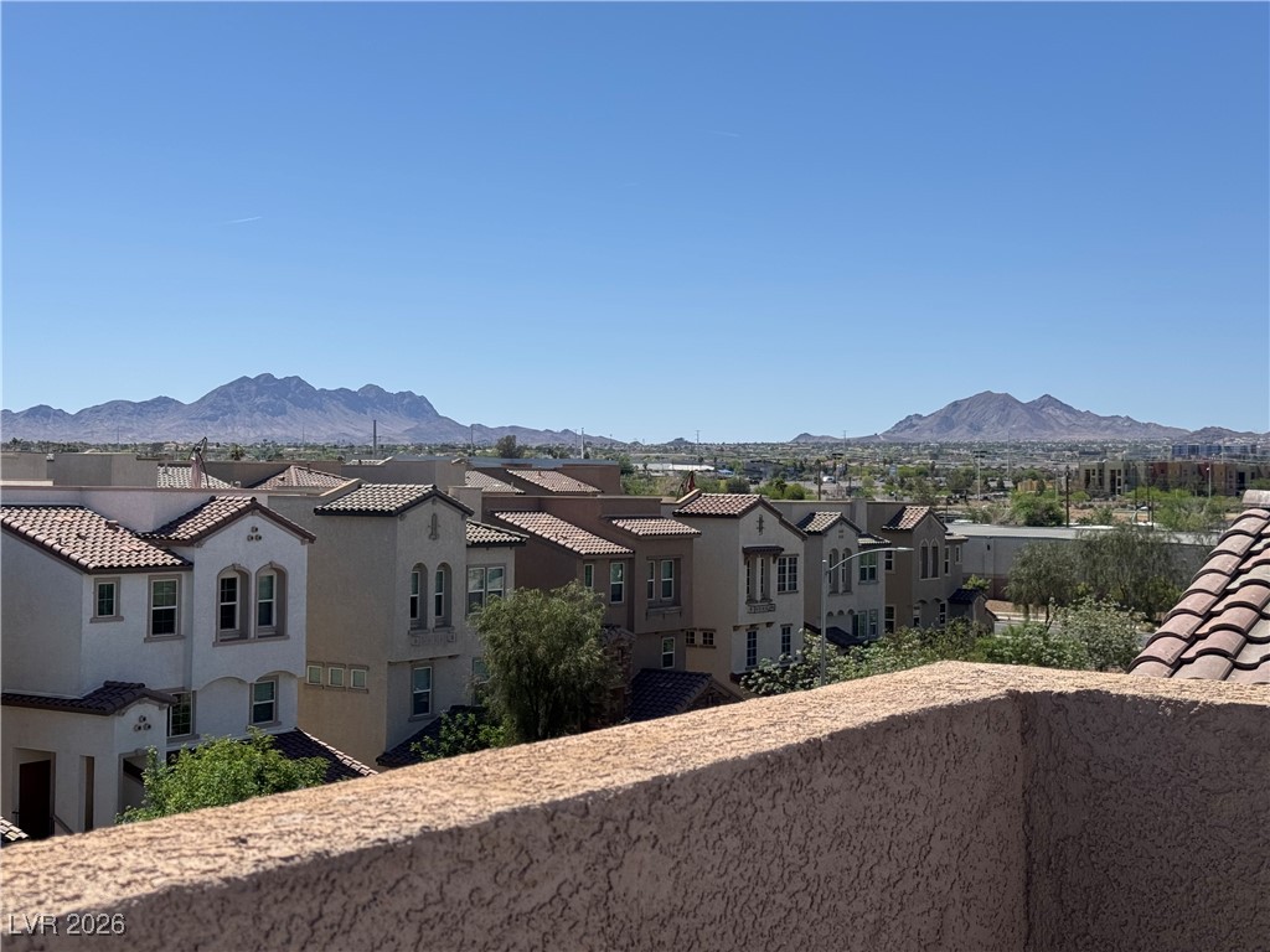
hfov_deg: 39.7
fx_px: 1761
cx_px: 635
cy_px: 476
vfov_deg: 30.3
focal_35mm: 48
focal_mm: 6.76
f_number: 1.78
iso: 64
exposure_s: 1/6410
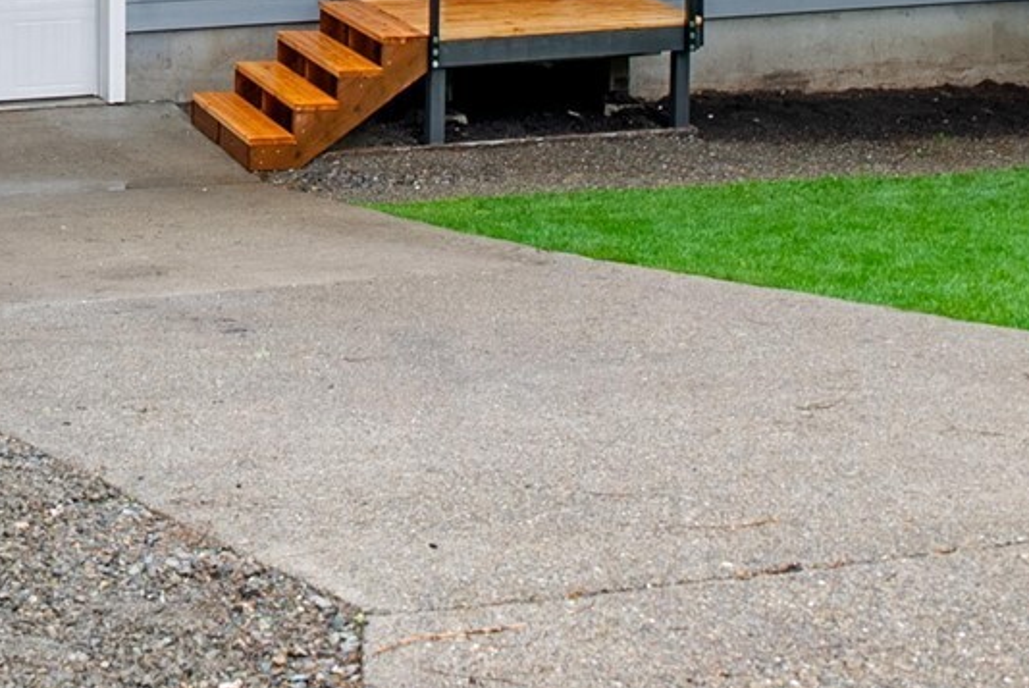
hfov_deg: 26.6
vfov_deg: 17.2
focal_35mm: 73
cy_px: -289
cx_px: 70
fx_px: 2088
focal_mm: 23
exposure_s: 1/30
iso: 200
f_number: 7.1
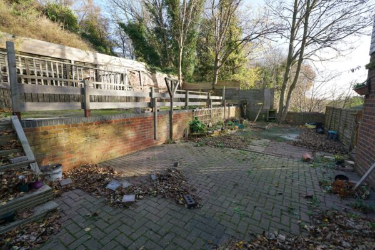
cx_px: 188
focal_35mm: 16
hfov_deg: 96.7
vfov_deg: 73.7
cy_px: 125
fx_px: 167
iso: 100
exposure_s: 1/80
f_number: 5
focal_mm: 16
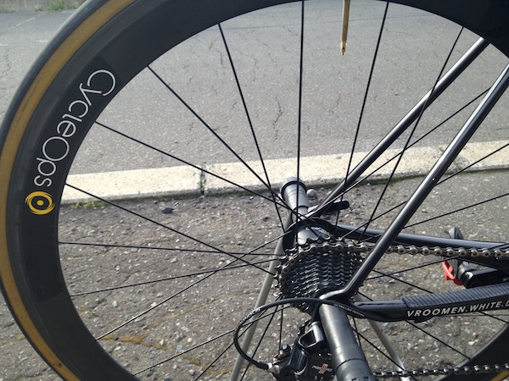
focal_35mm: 35
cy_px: 190
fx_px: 515
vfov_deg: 40.7
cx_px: 254
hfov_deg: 52.6
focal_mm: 4.28
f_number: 2.4
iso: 50
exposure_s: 1/254
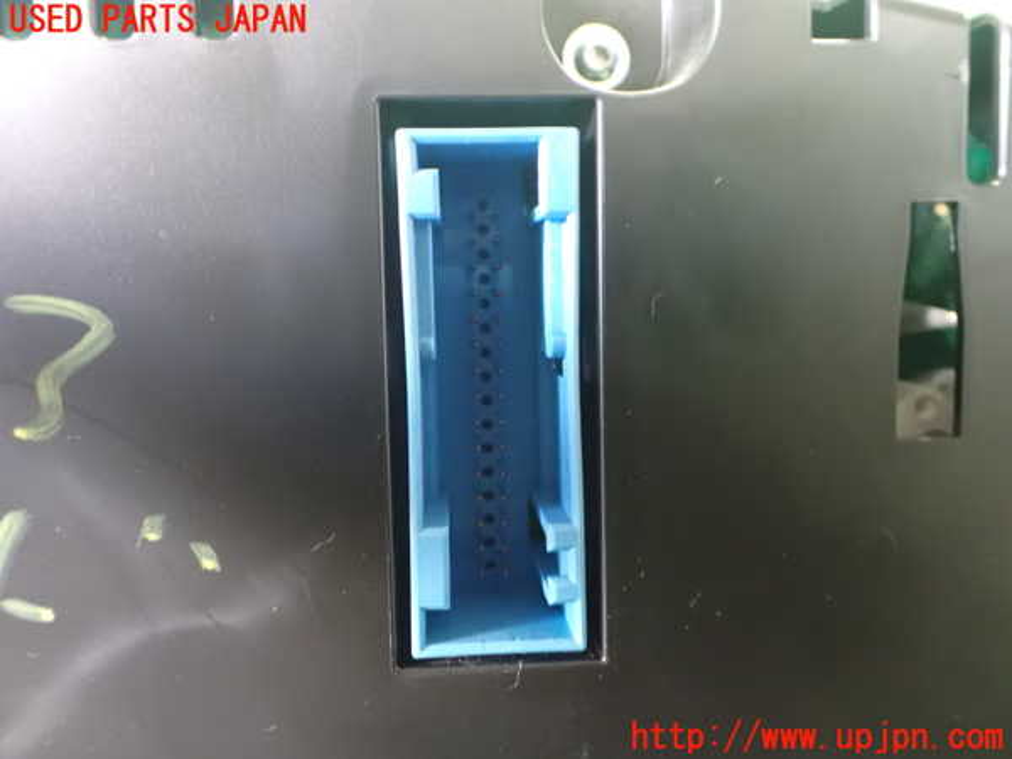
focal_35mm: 30
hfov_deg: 60.0
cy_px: 380
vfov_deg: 46.8
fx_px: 877
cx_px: 506
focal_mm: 5.4
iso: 1600
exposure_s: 1/20
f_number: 2.3
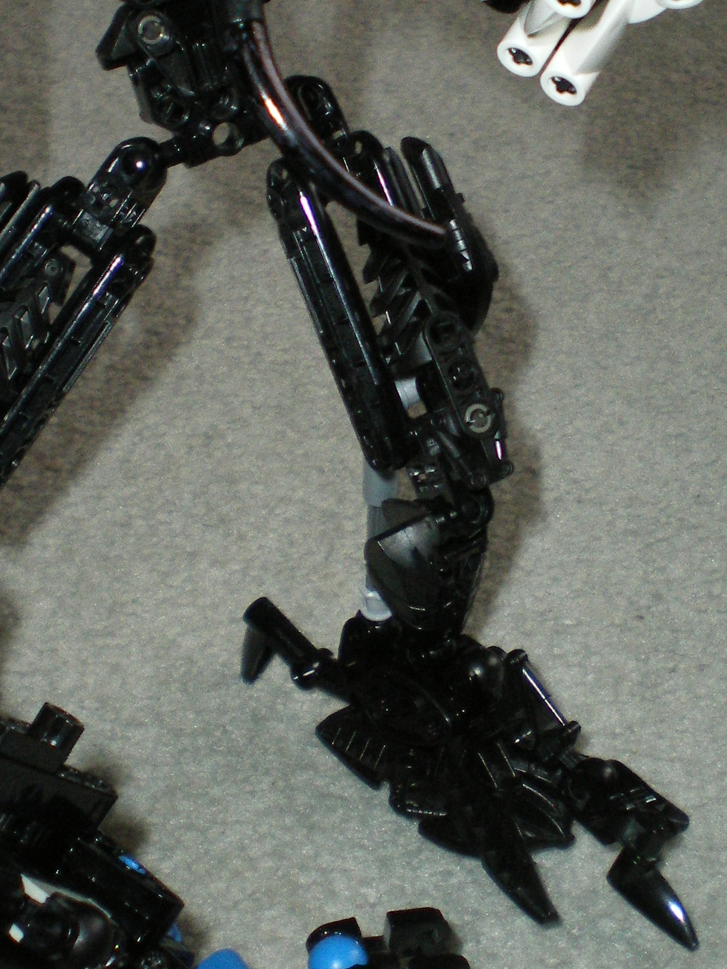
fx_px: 2016
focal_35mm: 72
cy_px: 290
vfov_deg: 26.8
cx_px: 270
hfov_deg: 20.4
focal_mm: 6.3
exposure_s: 1/50
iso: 250
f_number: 3.1
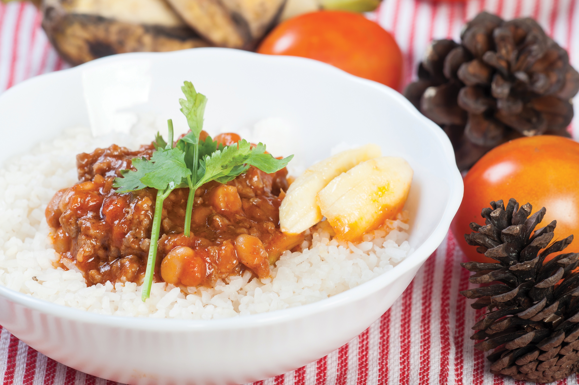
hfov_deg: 9.2
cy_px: 192
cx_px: 290
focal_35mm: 225
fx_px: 3614
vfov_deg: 6.1
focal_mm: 150
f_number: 8
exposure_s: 1/160
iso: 200
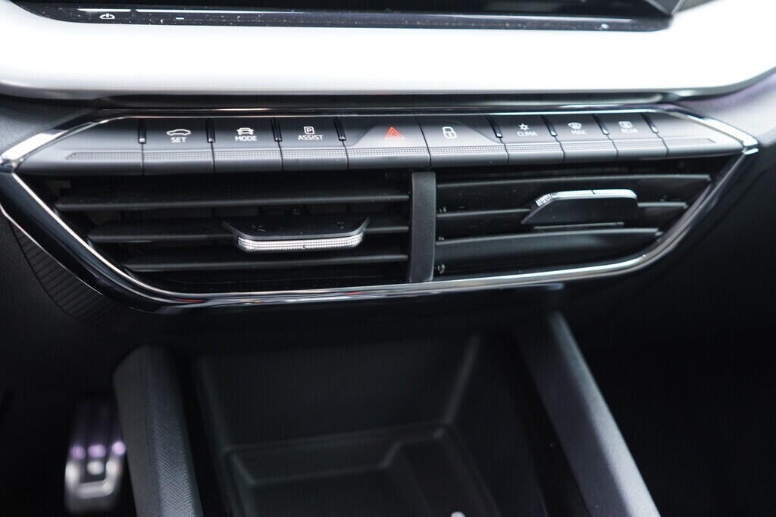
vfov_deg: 36.9
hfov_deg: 53.1
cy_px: 258
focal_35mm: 36
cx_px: 388
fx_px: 776
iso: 1000
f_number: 2.8
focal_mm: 24
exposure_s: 1/40
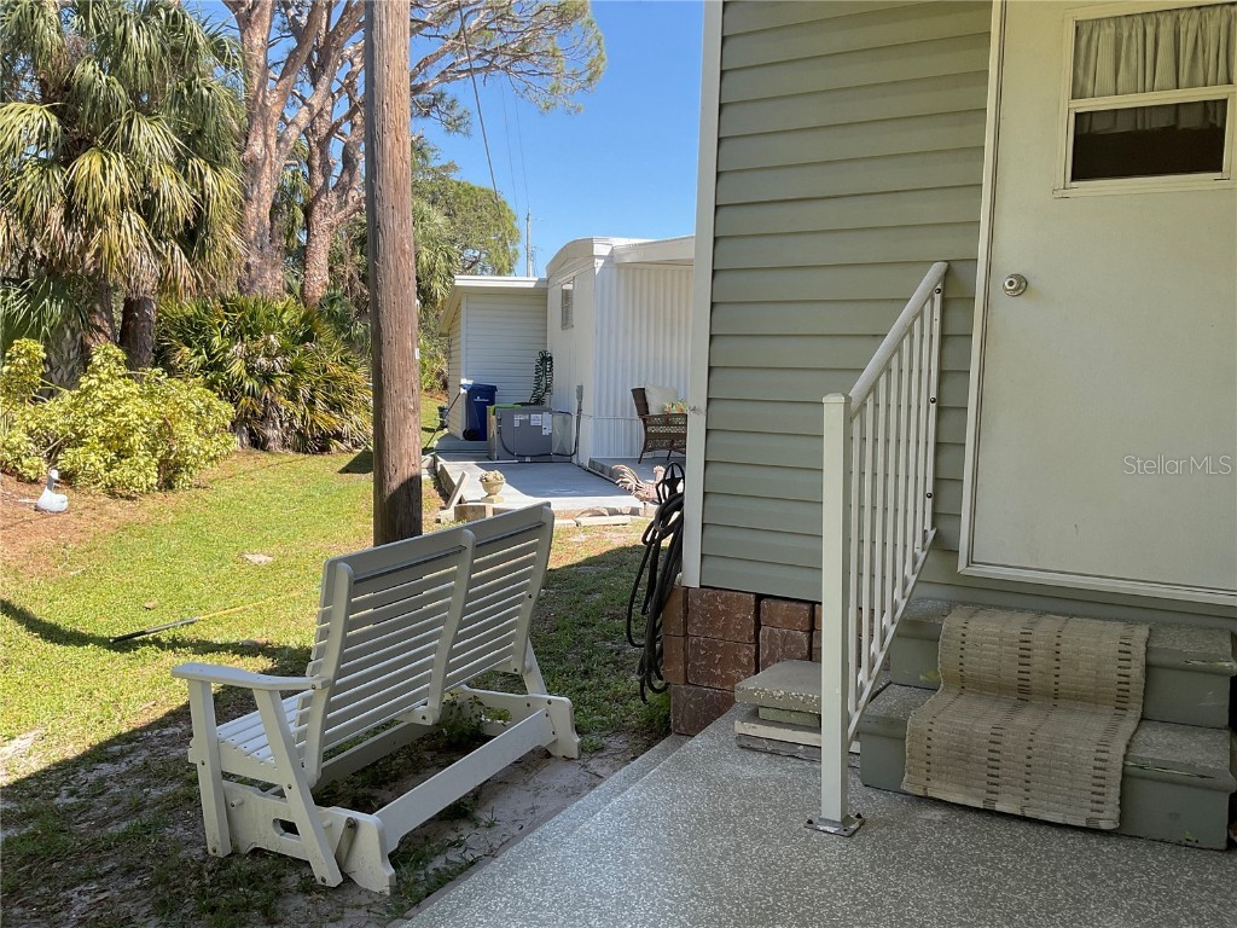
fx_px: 1036
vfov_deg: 48.2
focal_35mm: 29
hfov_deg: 61.7
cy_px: 464
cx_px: 618
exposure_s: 1/599
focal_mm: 3
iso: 16
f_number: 1.8
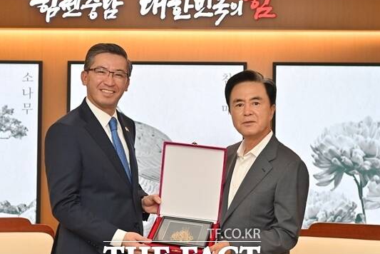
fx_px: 887
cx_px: 182
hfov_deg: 24.2
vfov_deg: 16.3
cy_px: 130
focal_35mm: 84
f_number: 5
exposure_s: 1/250
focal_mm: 70
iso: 1000
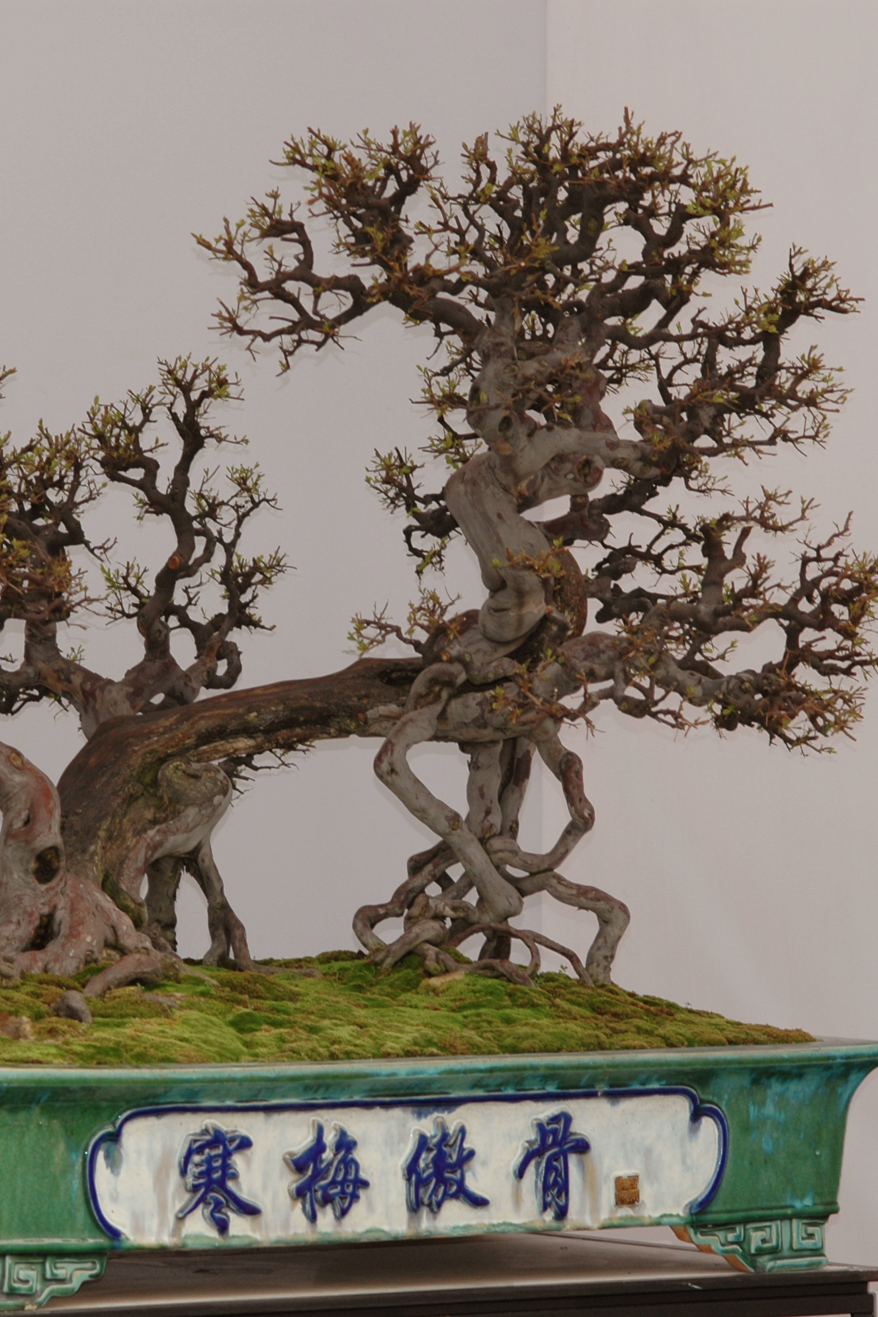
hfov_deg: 5.8
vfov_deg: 8.7
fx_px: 8699
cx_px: 326
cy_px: 661
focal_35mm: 238
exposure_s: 1/125
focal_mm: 105
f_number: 5.6
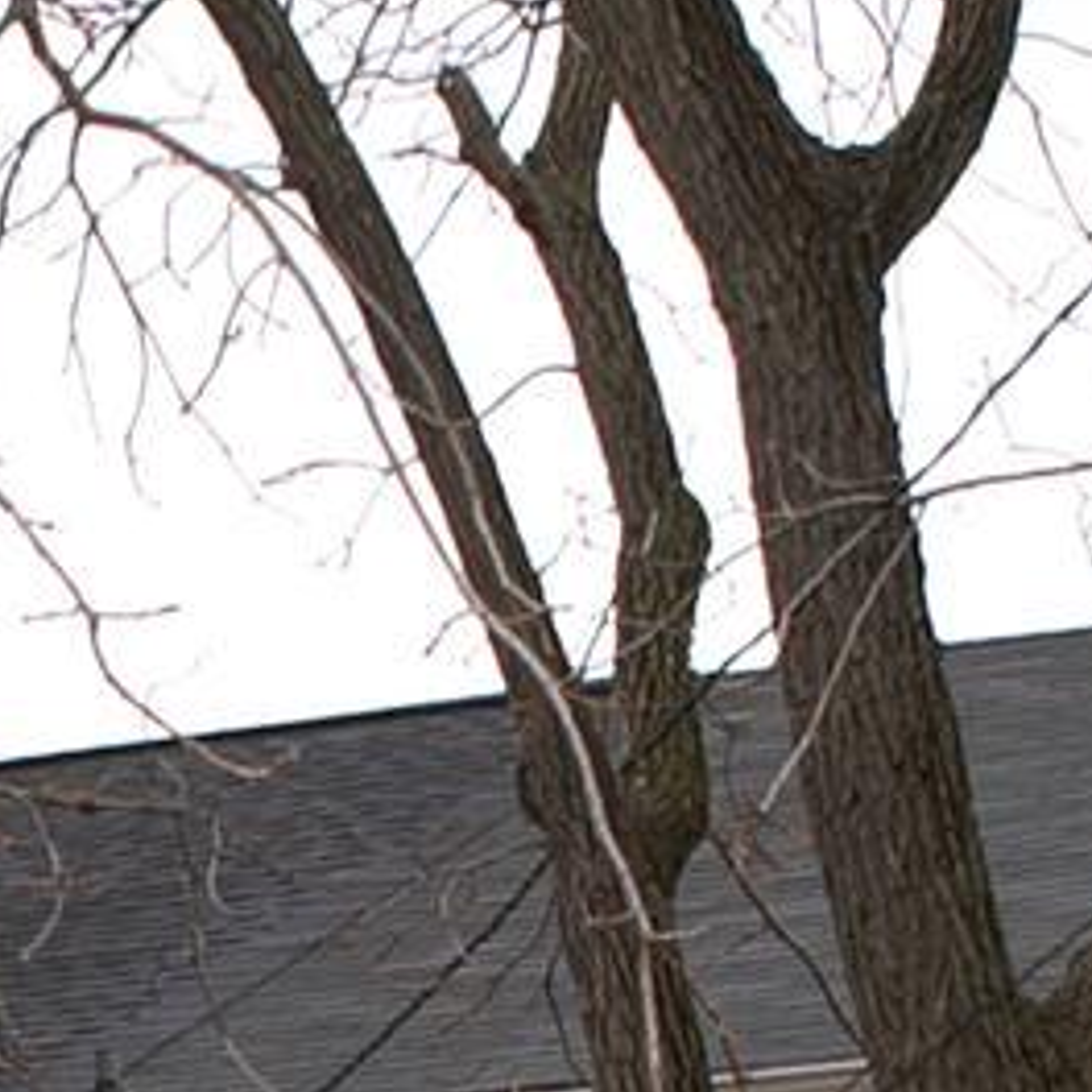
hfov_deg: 6.3
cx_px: -236
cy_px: 1925
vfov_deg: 6.2
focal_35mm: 277
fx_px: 9886
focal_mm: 28
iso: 100
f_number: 5
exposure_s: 1/60
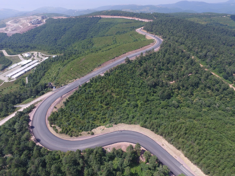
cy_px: 88
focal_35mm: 20
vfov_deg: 66.0
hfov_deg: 81.7
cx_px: 118
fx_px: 136
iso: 100
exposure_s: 1/716
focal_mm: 3.61
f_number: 2.8
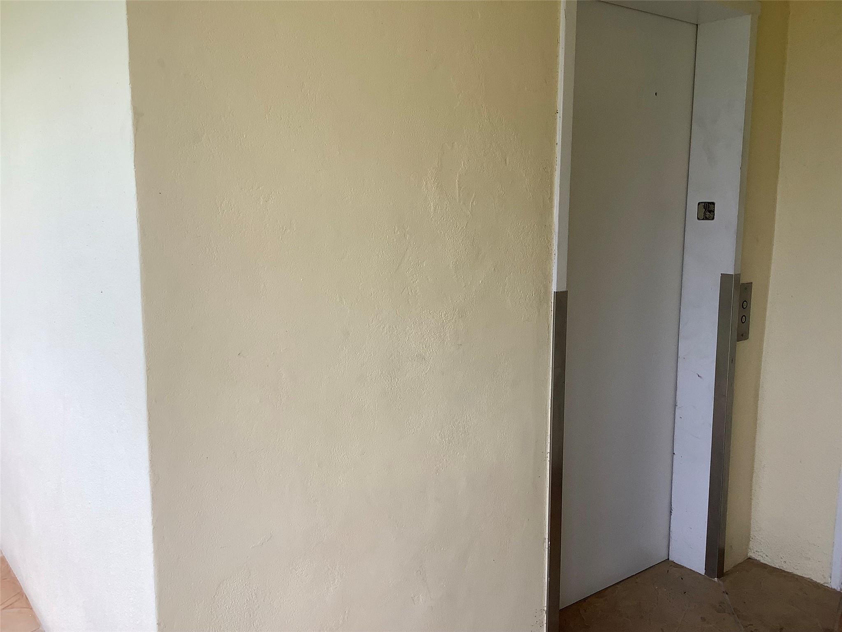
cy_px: 316
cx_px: 421
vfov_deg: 45.4
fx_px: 754
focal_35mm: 31
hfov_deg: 58.4
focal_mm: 3.3
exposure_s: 1/100
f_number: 2.4
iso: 40
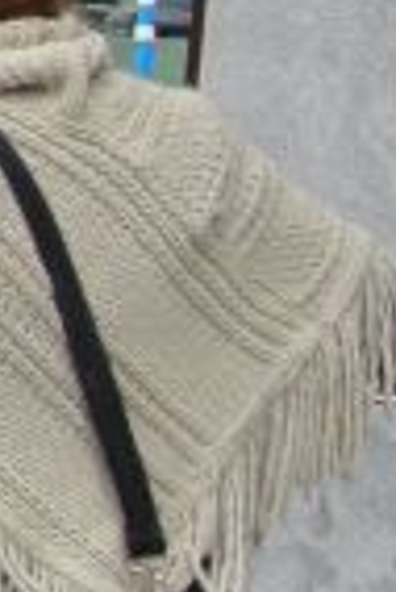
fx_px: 3358
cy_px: 340
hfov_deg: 5.3
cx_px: -1530
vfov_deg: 10.1
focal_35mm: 204
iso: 220
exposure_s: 1/500
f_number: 3.5
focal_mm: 11
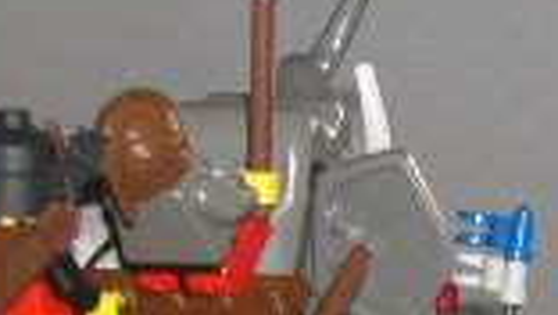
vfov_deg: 6.8
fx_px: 2517
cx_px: 637
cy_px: 698
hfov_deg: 12.4
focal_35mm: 170
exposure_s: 1/60
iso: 100
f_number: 2.8
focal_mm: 8
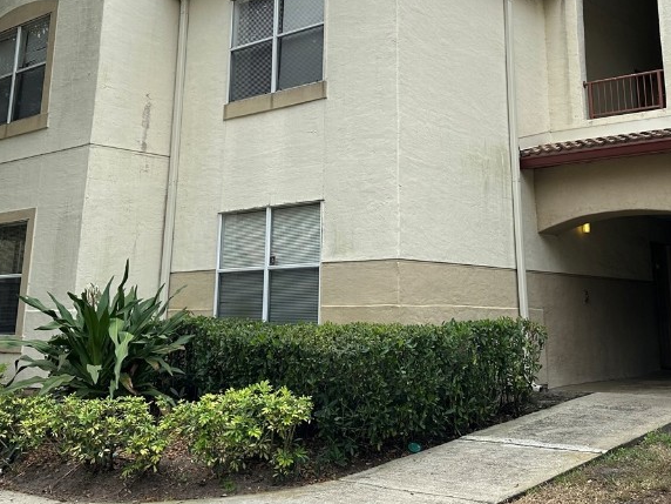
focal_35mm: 43
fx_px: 834
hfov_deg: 43.8
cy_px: 81
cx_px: 375
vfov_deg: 32.4
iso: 80
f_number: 1.78
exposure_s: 1/2469
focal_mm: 6.86
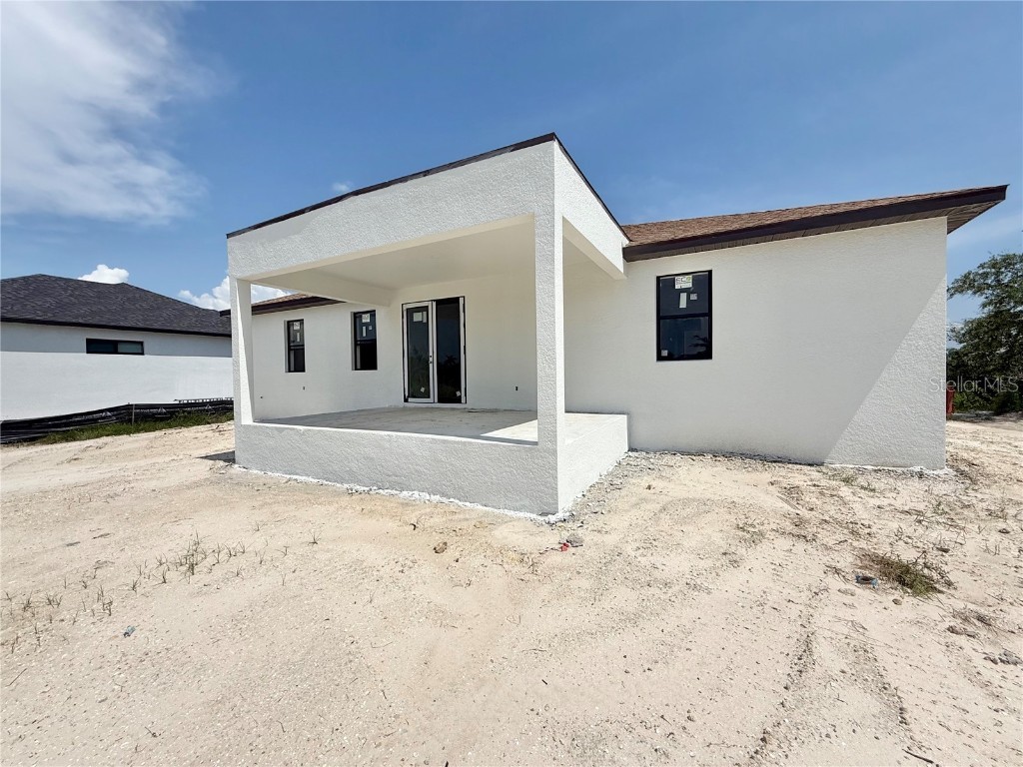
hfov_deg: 102.1
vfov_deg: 85.7
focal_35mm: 14
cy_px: 384
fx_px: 414
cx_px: 512
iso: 50
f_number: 2.2
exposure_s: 1/6173
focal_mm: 2.22
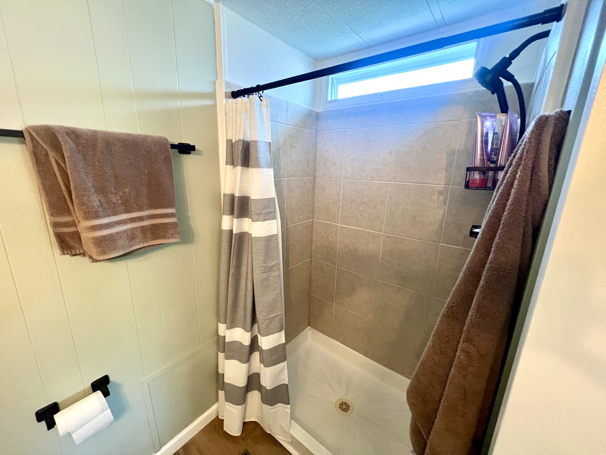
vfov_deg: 89.9
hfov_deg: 106.2
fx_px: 228
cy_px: 228
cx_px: 303
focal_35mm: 13
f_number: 1.8
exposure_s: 1/60
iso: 400
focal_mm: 1.57
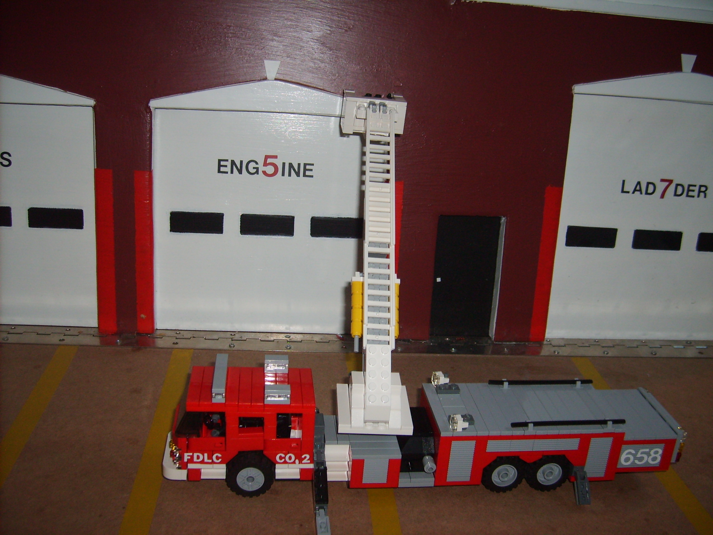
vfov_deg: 40.7
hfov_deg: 52.6
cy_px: 268
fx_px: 721
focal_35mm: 35
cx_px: 356
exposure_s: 1/45
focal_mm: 5.8
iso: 100
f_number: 2.8
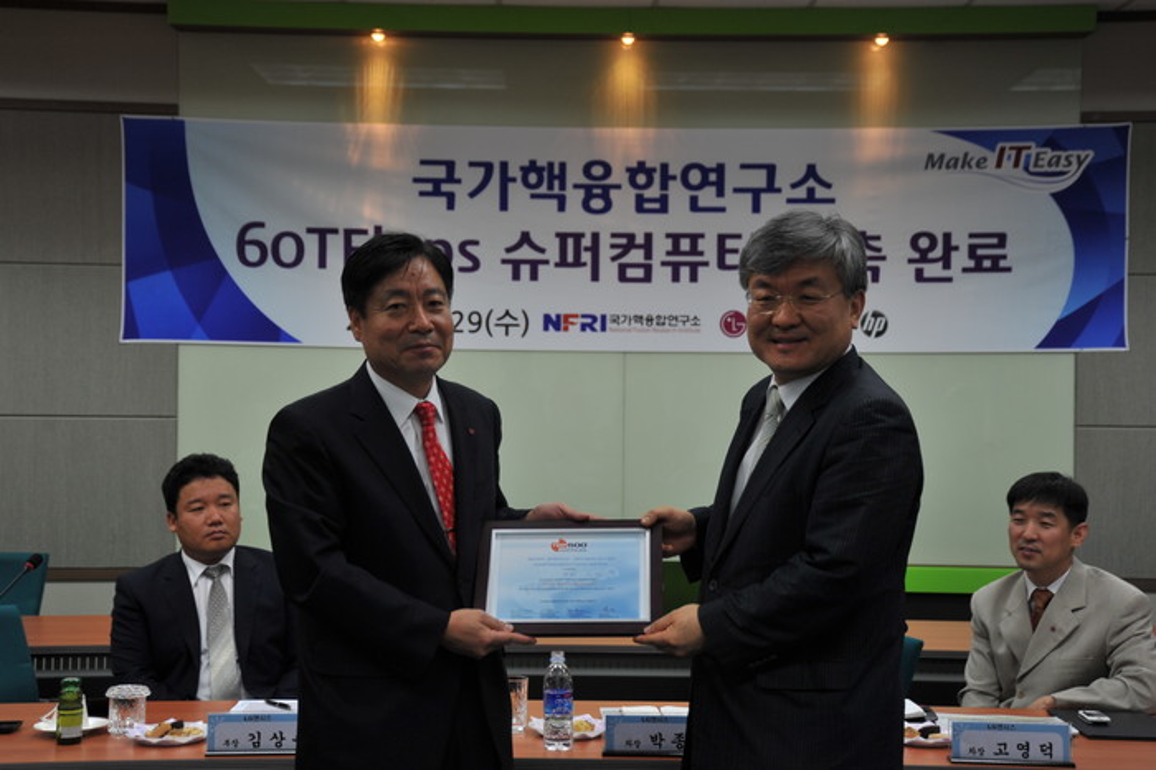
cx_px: 578
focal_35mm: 55
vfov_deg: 24.6
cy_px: 385
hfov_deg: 36.3
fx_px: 1765
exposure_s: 1/80
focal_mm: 55
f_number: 5
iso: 360
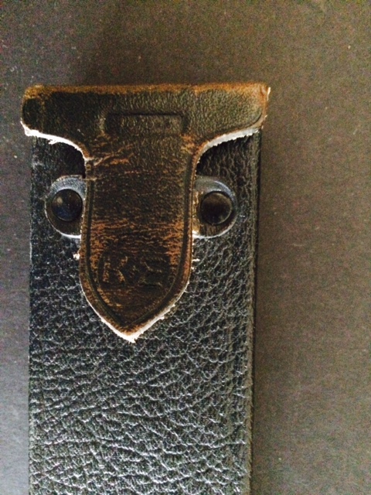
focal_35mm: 29
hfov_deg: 48.2
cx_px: 186
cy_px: 248
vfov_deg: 61.7
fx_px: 414
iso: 1250
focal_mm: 4.15
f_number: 2.2
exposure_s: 1/15
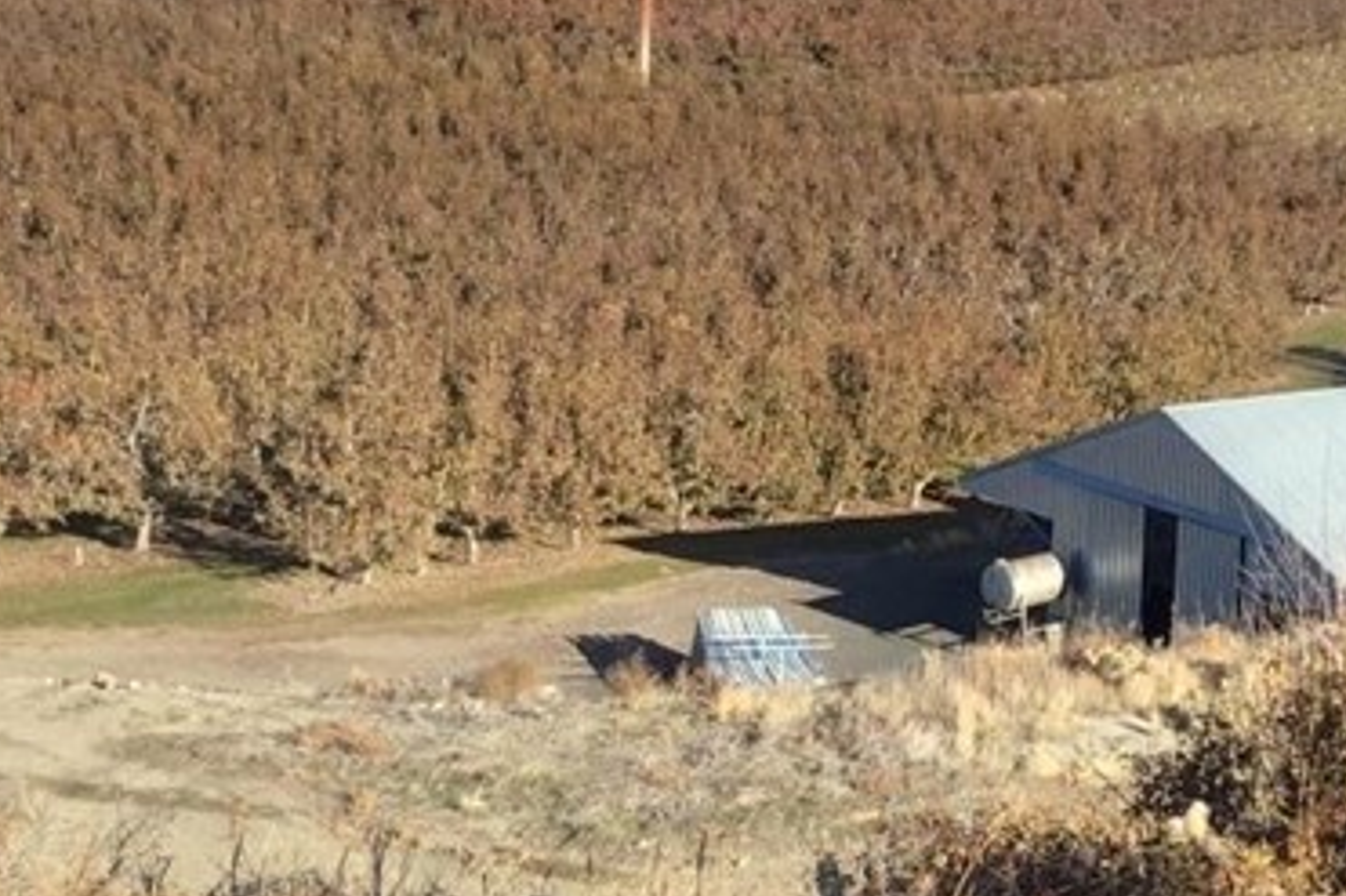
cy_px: 444
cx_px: 811
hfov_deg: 22.8
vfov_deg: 15.3
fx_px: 3326
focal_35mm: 89
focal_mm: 3.3
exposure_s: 1/886
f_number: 2.4
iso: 25
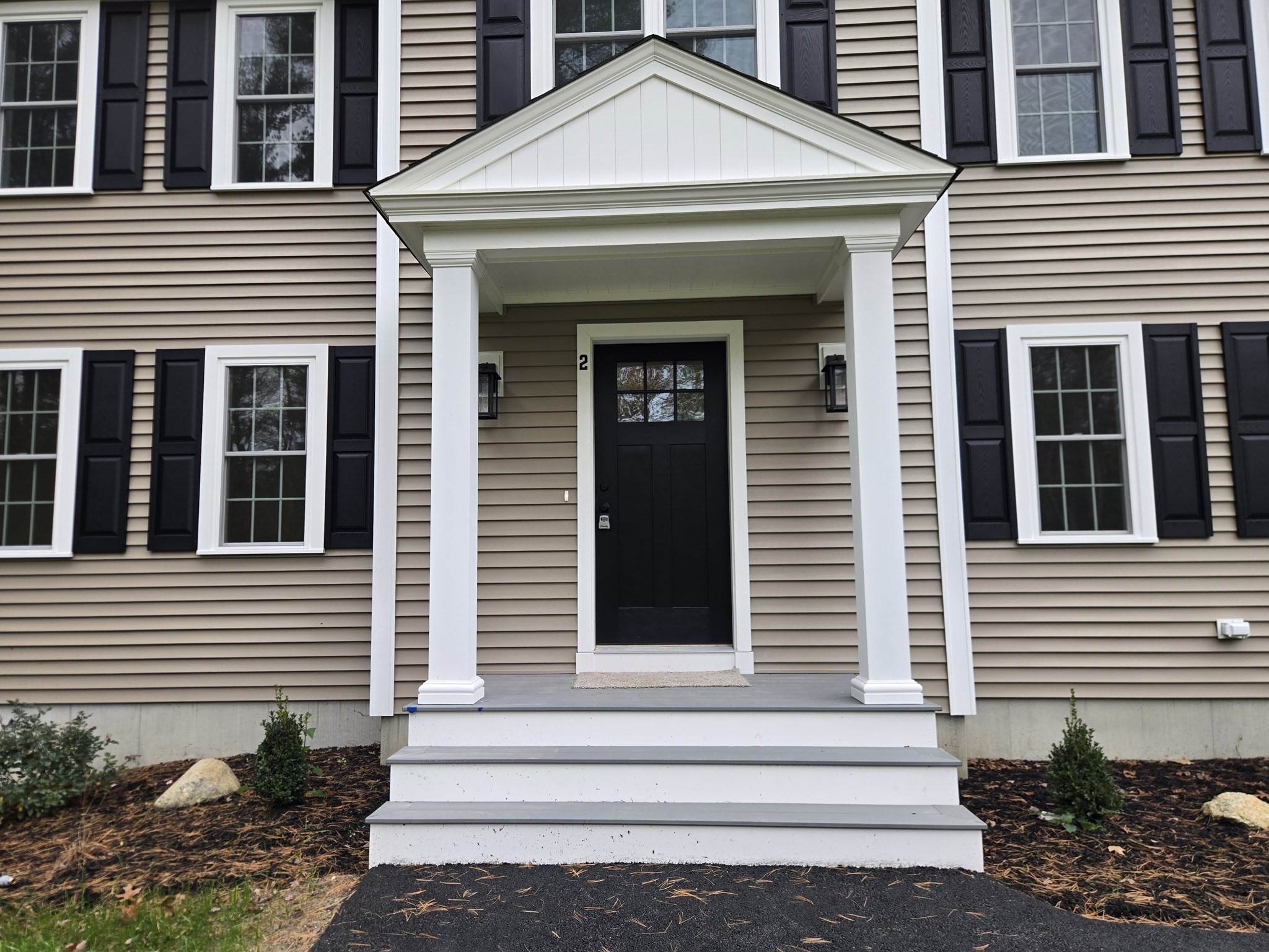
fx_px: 843
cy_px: 476
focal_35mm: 23
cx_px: 634
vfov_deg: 58.9
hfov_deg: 73.9
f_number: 1.8
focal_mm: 5.4
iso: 50
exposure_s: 1/180
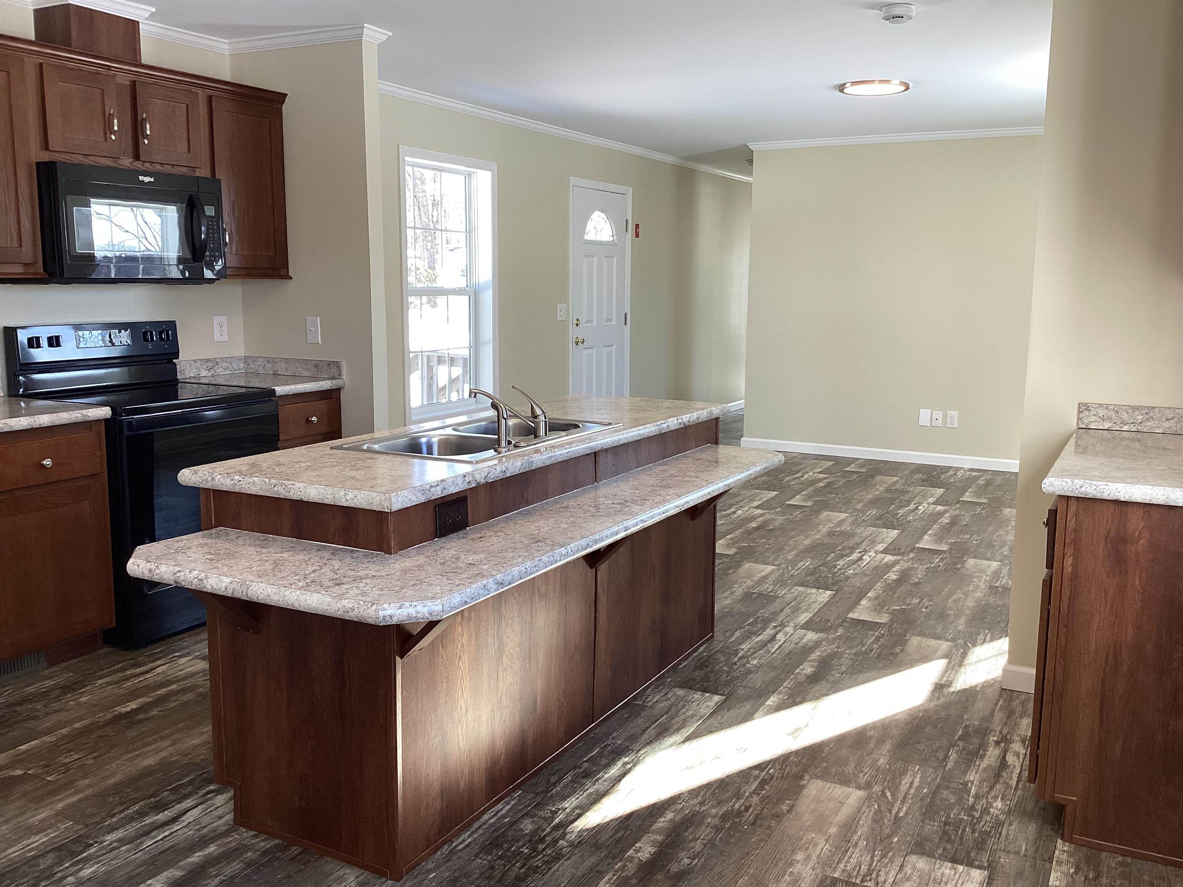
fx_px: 1059
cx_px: 592
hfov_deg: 58.4
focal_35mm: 31
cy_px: 444
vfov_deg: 45.4
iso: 80
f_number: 2.4
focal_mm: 3.3
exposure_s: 1/120
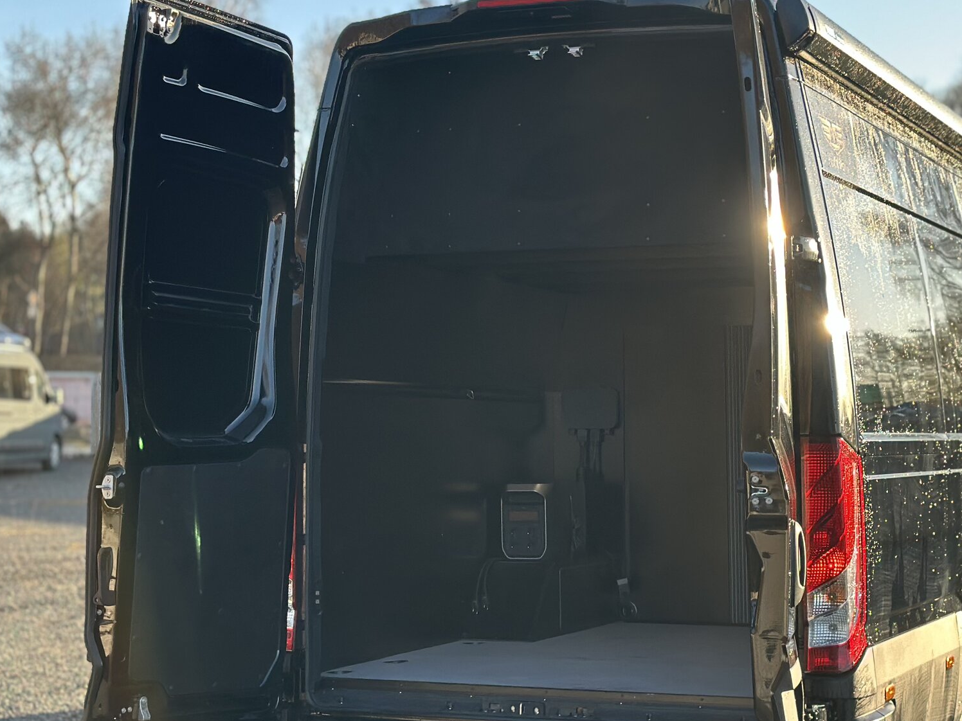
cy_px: 372
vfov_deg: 19.1
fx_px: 2140
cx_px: 481
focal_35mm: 77
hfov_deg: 25.3
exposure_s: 1/646
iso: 80
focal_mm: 6.86
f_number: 1.78
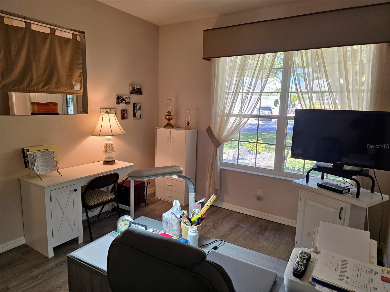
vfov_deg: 58.9
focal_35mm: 23
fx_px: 259
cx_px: 195
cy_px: 146
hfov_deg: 73.9
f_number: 1.7
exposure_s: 1/120
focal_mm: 6.3
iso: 125
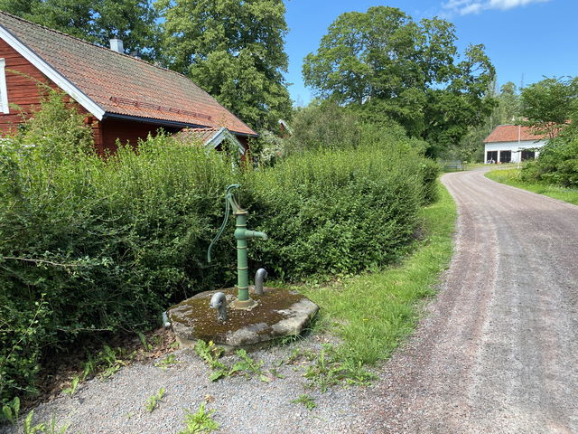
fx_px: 434
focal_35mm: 26
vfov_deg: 53.1
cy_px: 217
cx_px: 289
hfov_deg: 67.3
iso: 32
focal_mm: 4.25
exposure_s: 1/562
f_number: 1.8
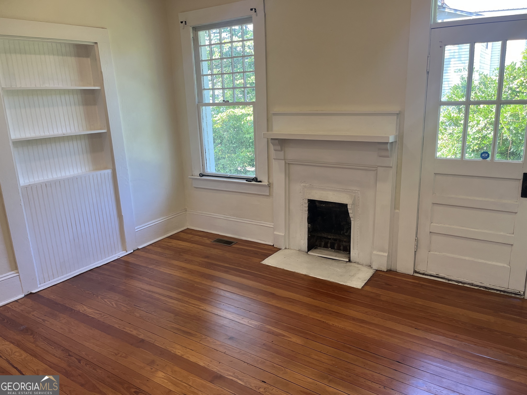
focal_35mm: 26
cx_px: 264
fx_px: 396
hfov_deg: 67.3
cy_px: 198
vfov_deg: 53.1
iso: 80
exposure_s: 1/120
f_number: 1.6
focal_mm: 5.1
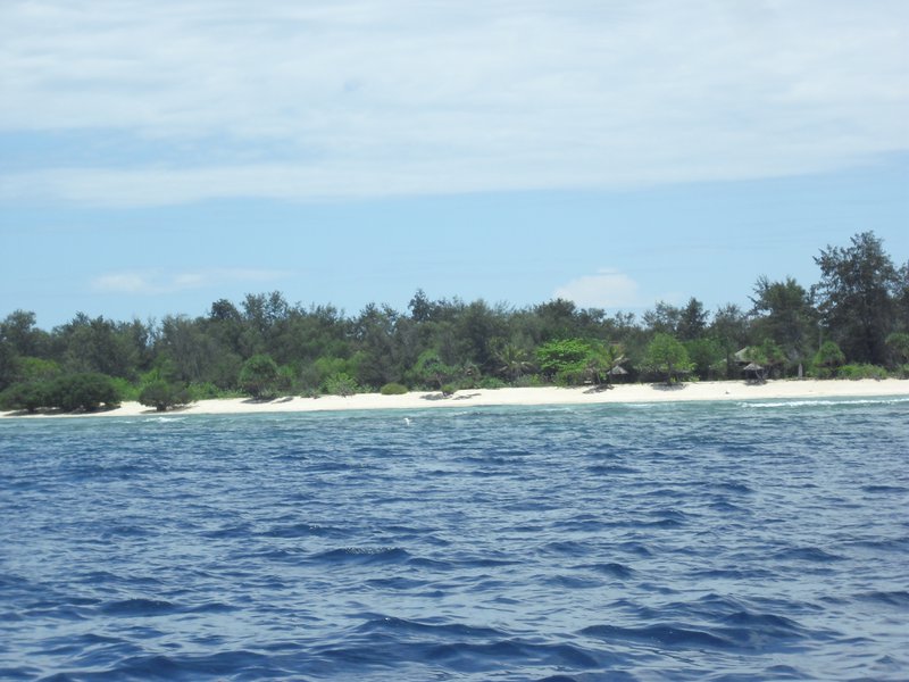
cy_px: 341
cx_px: 454
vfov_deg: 13.1
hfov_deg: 17.4
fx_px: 2967
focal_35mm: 113
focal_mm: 18.6
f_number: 5.2
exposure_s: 1/800
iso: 100
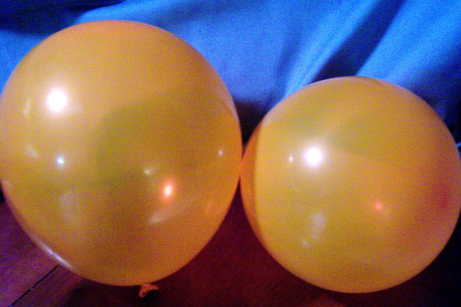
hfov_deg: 44.5
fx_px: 563
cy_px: 159
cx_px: 229
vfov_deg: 30.5
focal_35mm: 44
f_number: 2.8
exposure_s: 1/8
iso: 160
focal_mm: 8.9
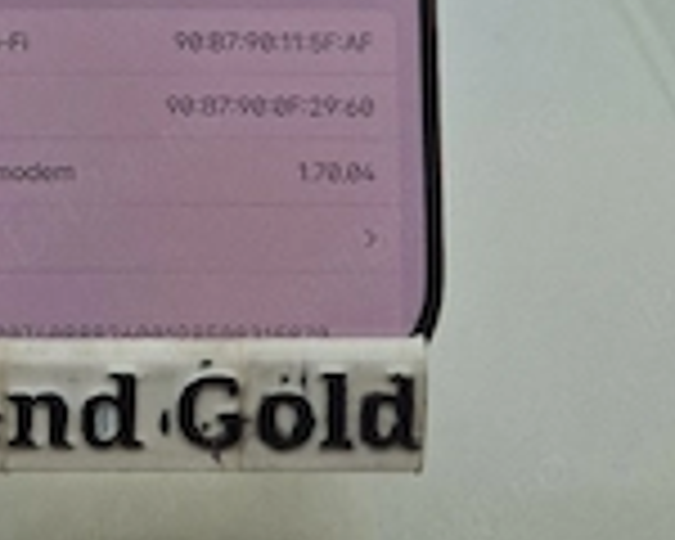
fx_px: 1199
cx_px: 166
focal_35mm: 60
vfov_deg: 23.4
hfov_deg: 30.9
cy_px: -90
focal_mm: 6.4
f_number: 1.8
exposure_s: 1/161
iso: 50
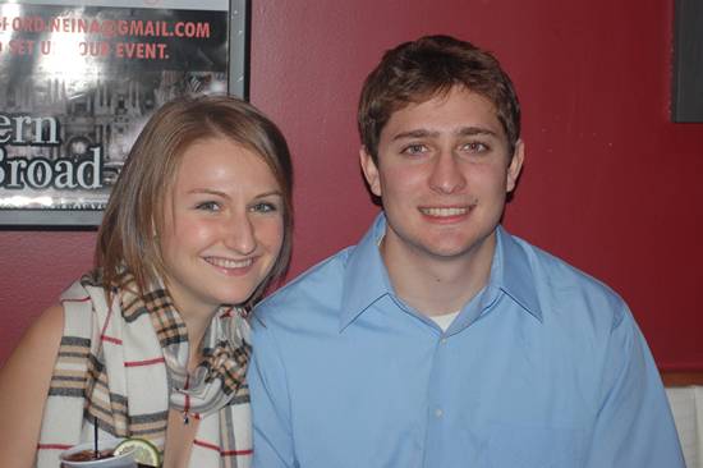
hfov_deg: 24.6
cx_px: 352
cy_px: 234
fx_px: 1610
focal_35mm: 82
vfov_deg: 16.5
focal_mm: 55
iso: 400
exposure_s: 1/60
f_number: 4
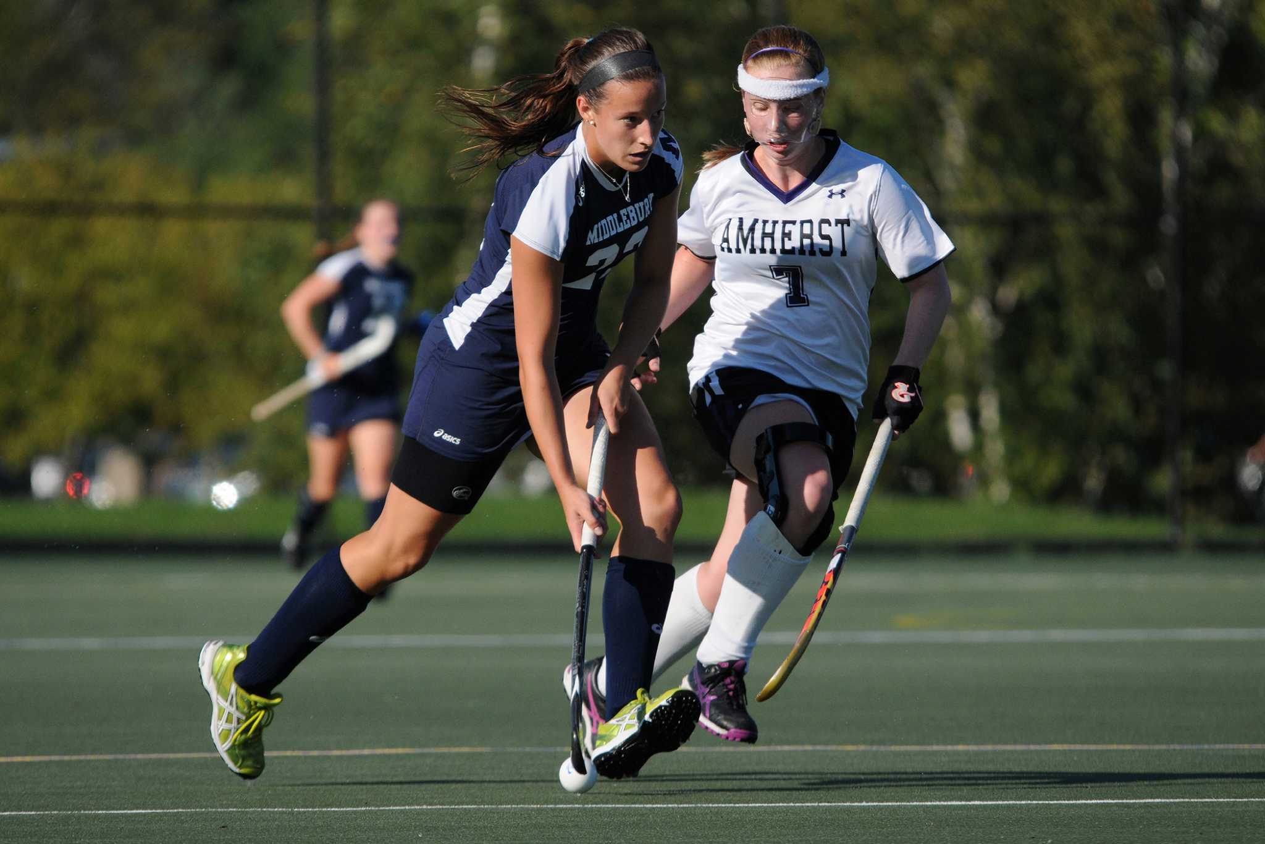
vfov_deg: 2.8
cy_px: 422
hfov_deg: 4.2
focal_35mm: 495
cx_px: 632
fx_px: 17395
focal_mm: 330
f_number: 6.3
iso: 500
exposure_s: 1/3200
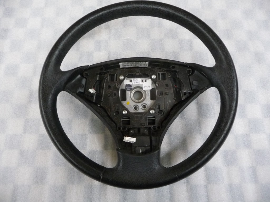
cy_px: 101
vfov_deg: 49.7
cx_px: 135
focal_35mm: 28
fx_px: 218
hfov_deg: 63.4
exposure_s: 1/25
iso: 400
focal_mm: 4.7
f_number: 3.3
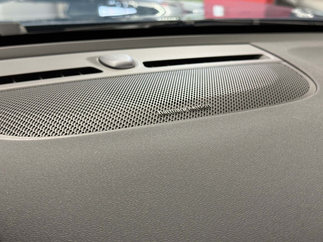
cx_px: 162
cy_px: 121
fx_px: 448
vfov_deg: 30.3
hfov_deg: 39.7
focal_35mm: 48
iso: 200
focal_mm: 6.76
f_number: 1.78
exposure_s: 1/57
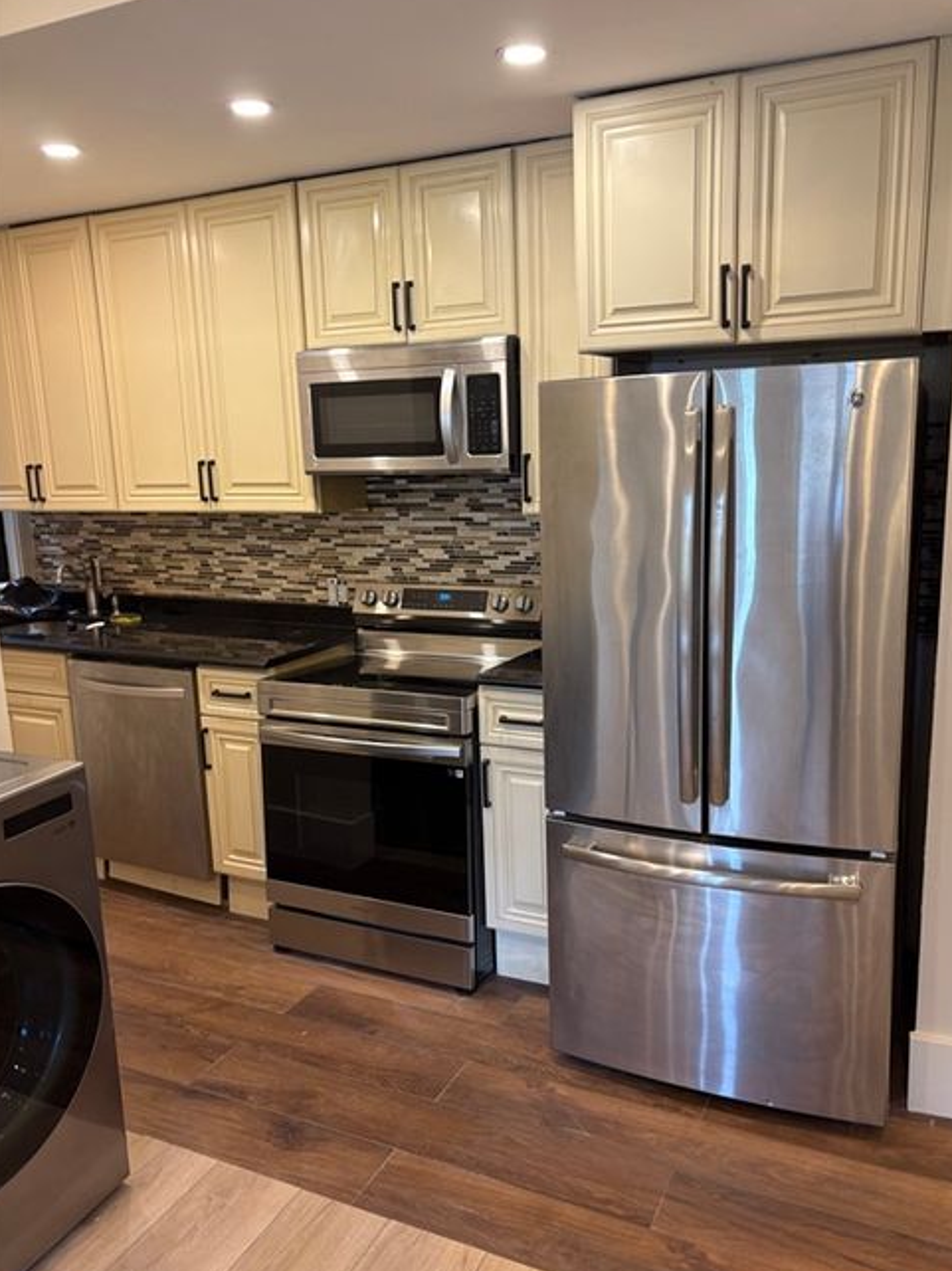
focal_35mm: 27
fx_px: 991
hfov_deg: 51.3
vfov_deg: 65.3
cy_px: 631
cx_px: 483
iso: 100
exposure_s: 1/60
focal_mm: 5.96
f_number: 1.6
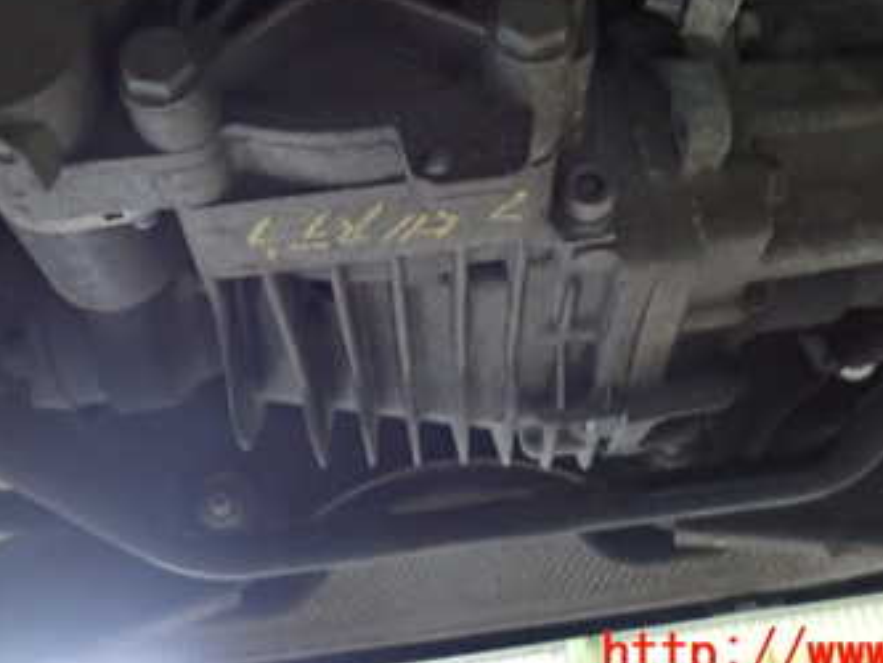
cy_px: 93
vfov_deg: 31.0
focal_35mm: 45
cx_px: 406
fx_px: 1148
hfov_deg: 42.0
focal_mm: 4.5
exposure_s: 1/25
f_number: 2
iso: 800
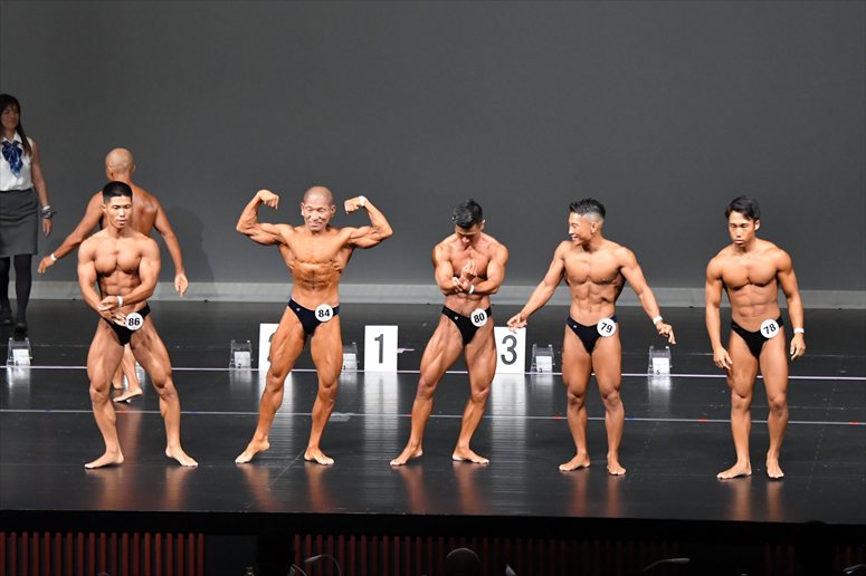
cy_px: 288
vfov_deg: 6.8
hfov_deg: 10.2
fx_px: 4857
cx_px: 433
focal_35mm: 202
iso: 5000
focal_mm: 135
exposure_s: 1/400
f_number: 5.6
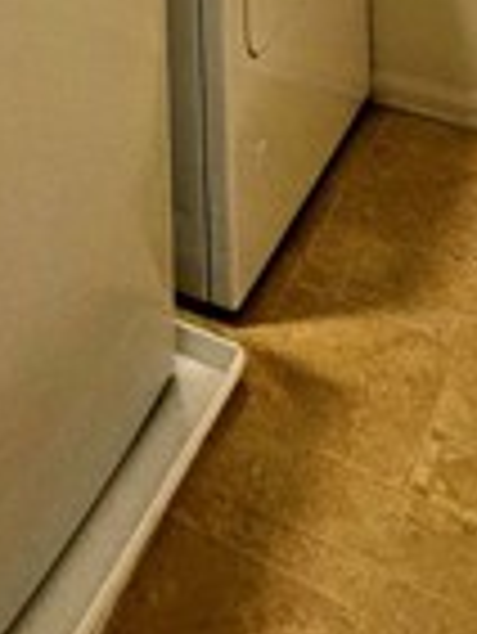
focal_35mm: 59
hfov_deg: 23.3
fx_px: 1082
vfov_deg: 22.1
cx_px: -54
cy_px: -472
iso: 160
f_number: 2.2
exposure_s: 1/60.2
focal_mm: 1.74
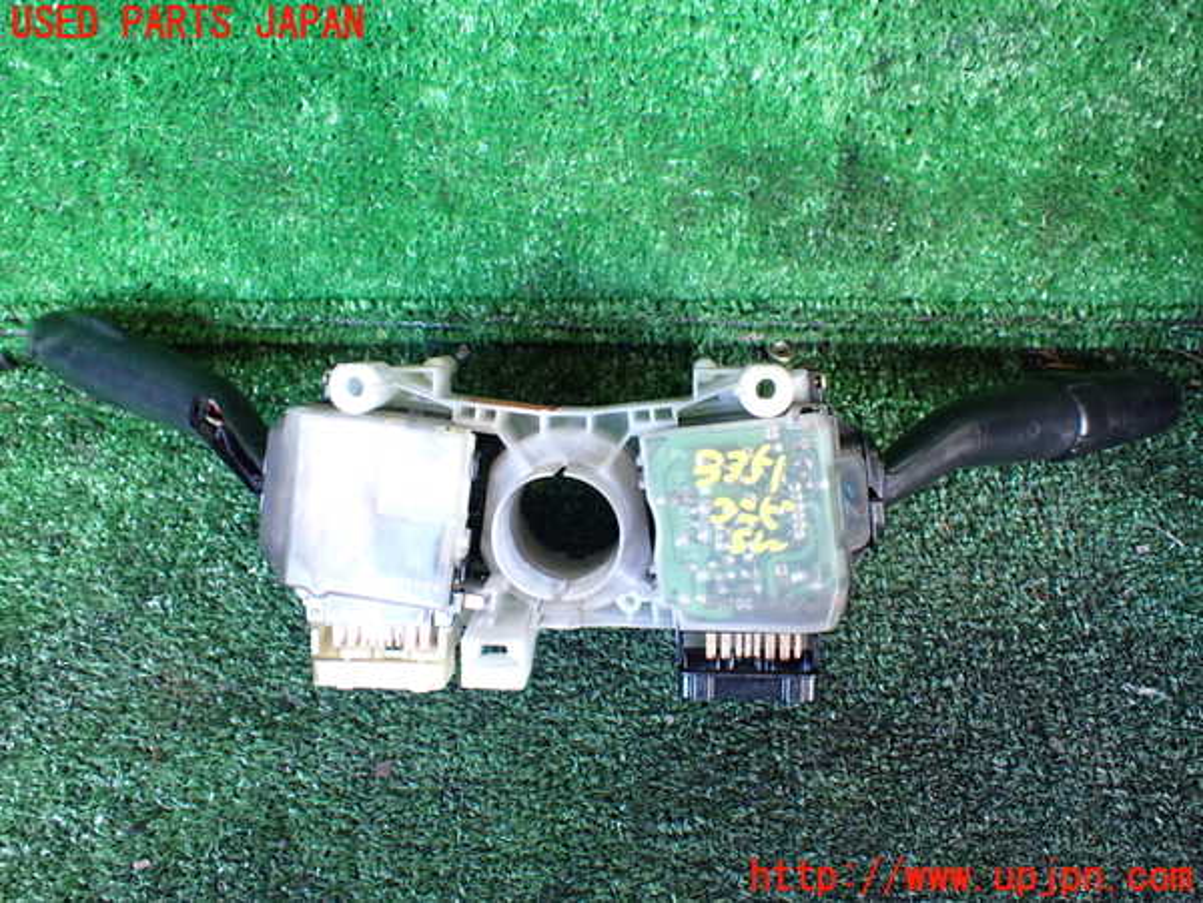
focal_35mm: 30
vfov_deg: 46.8
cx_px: 602
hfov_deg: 60.0
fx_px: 1043
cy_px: 452
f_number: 2.3
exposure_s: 1/50
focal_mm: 5.4
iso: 800
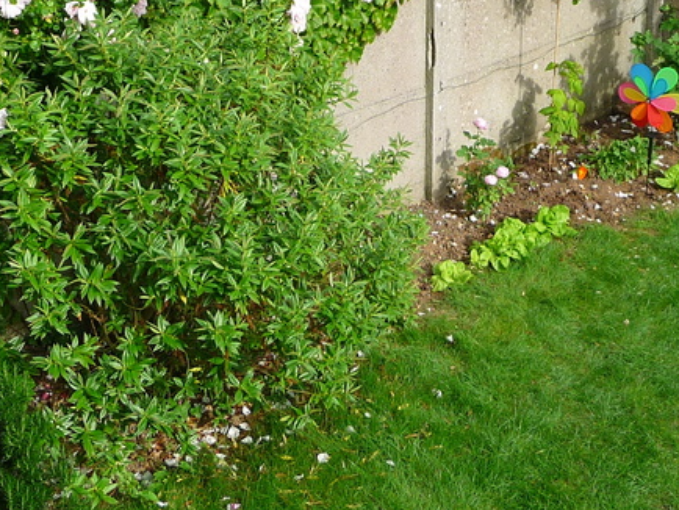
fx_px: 1295
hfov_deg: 29.3
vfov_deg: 21.7
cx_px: 401
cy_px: 31
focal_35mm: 66
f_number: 3.3
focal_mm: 4.7
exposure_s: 1/200
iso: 100
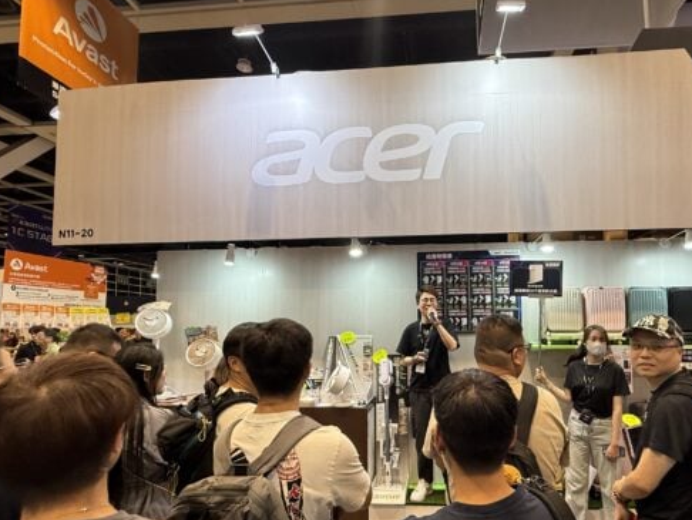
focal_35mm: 20
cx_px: 410
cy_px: 303
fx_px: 400
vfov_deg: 65.6
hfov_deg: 80.9
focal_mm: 2.22
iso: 160
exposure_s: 1/100
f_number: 2.2
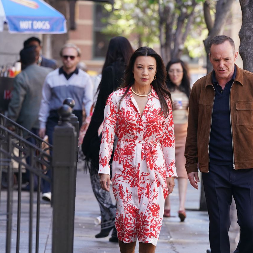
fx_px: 2117
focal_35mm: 256
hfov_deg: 6.8
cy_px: 127
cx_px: 165
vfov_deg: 6.8
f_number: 5
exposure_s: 1/500
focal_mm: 200
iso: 1250
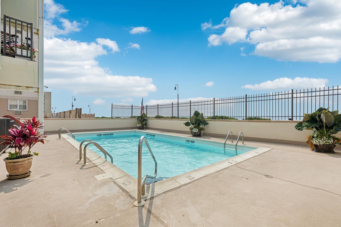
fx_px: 152
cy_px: 114
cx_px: 170
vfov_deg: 73.7
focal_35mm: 16
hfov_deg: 96.7
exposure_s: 1/640
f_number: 11
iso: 100
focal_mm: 16
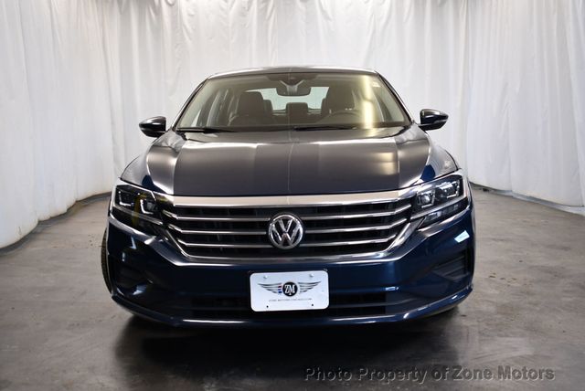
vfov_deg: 36.9
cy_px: 196
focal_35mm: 36
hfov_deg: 53.1
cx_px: 292
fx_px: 586
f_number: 3.5
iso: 800
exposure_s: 1/125
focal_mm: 18
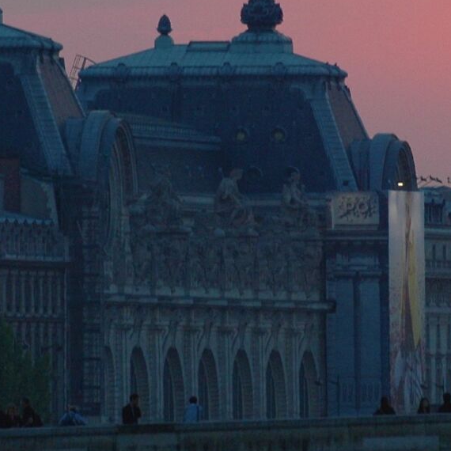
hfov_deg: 1.2
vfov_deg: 1.2
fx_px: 21344
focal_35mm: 1448
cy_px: 153
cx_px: 310
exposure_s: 1/100
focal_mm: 270
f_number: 9
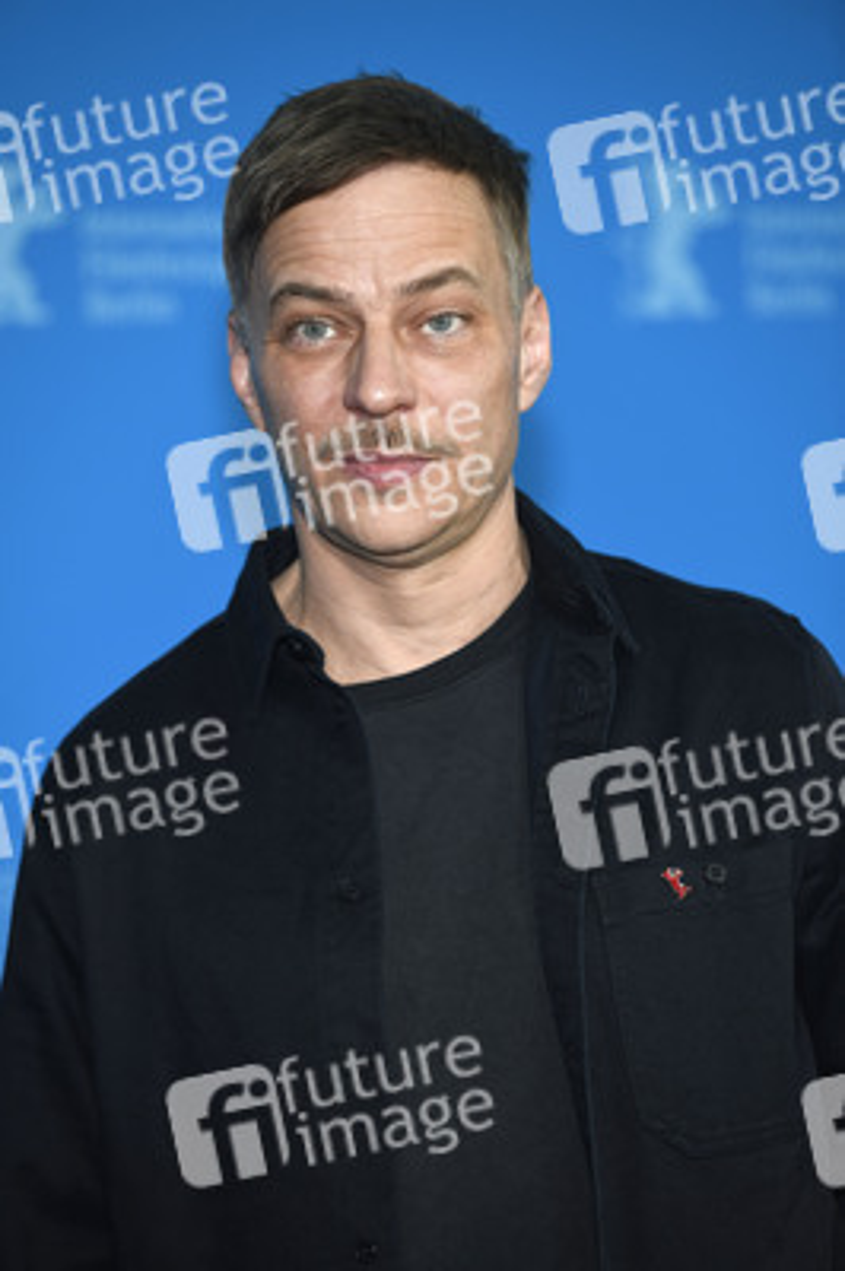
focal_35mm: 170
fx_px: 5995
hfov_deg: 8.1
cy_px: 636
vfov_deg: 12.1
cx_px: 422
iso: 800
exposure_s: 1/400
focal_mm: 170
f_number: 4
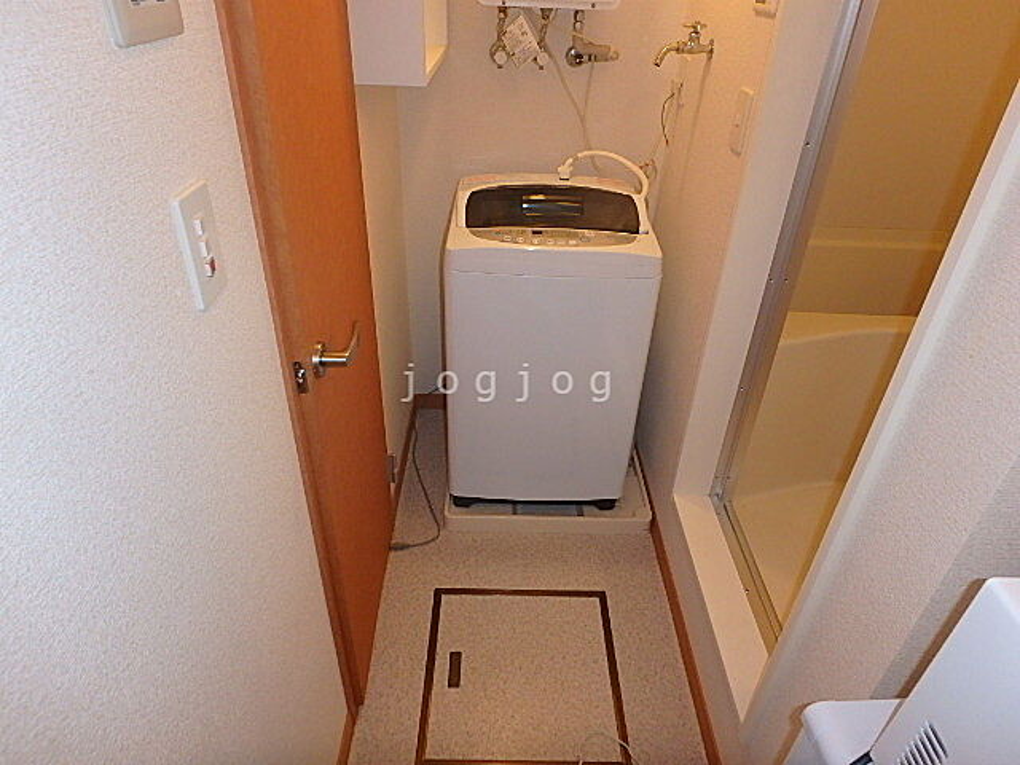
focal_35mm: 21
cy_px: 382
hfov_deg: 79.0
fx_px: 619
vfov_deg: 63.4
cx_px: 510
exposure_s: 1/30
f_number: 3.5
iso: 400
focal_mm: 3.7
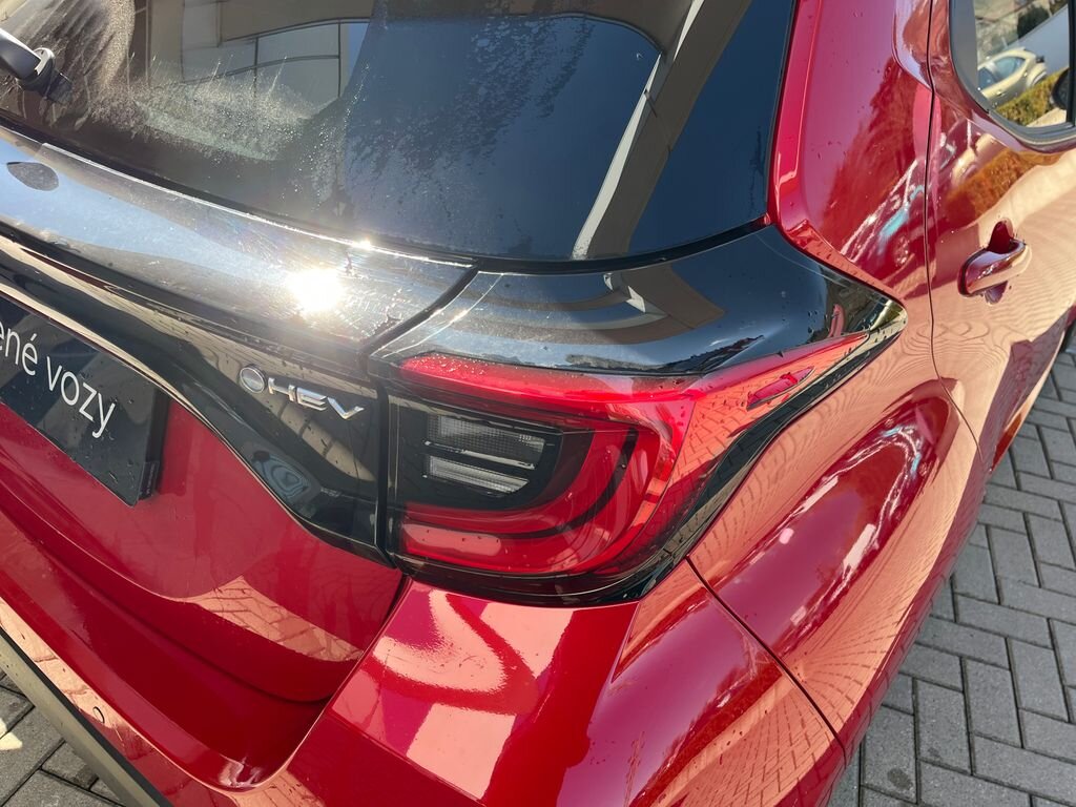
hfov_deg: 67.3
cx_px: 538
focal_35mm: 26
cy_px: 404
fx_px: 808
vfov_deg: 53.1
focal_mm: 5.1
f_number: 1.6
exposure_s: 1/413
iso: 50
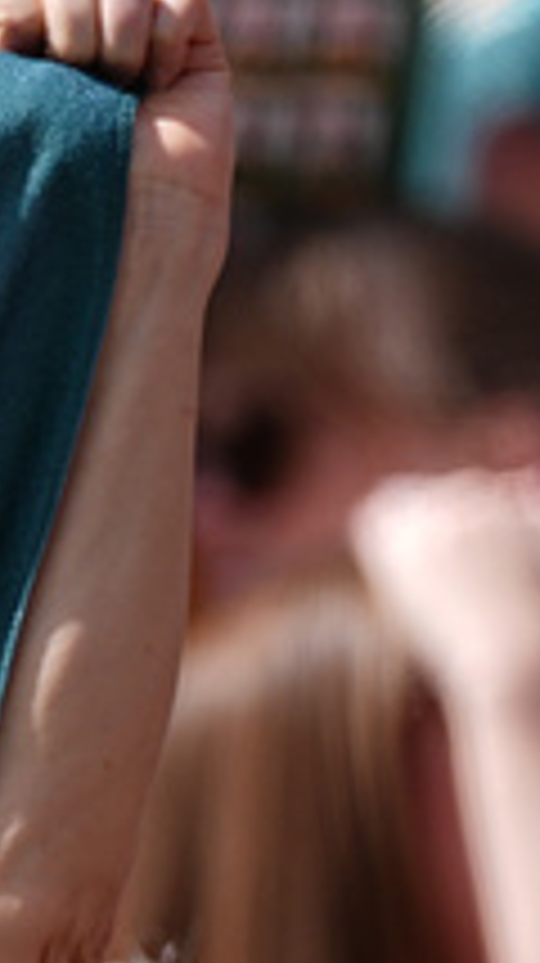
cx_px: -688
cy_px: 1238
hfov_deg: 0.4
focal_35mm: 3012
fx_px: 76854
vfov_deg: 0.7
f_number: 4
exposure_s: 1/1600
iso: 200
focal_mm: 600
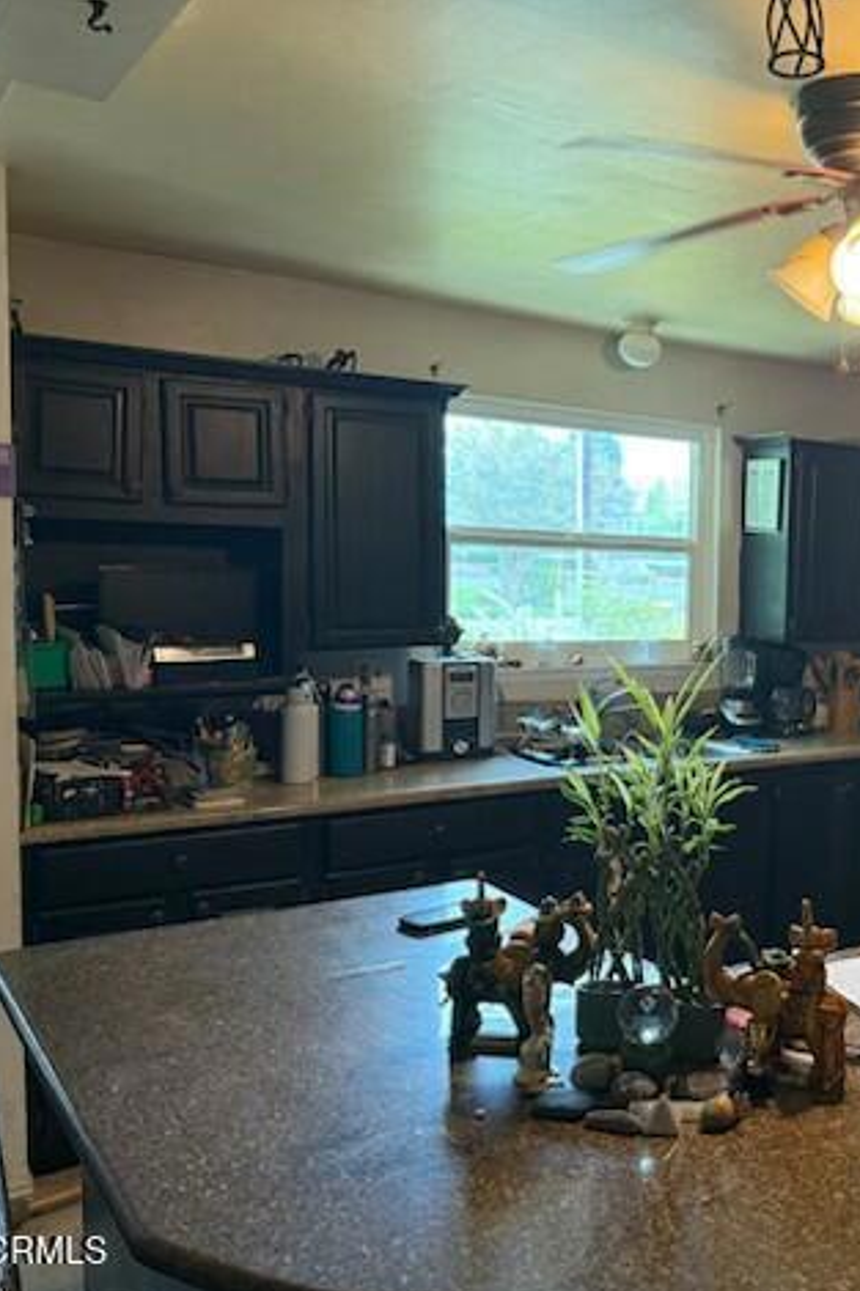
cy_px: 651
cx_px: 846
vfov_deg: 55.8
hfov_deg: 35.4
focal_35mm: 34
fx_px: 1219
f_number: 1.78
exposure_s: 1/60
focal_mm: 6.76
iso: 320
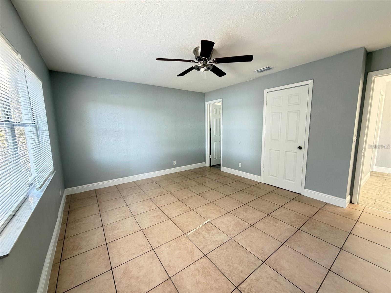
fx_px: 158
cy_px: 146
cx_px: 196
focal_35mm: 14
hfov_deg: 102.1
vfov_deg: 85.7
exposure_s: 1/60
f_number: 2.2
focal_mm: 2.22
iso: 400
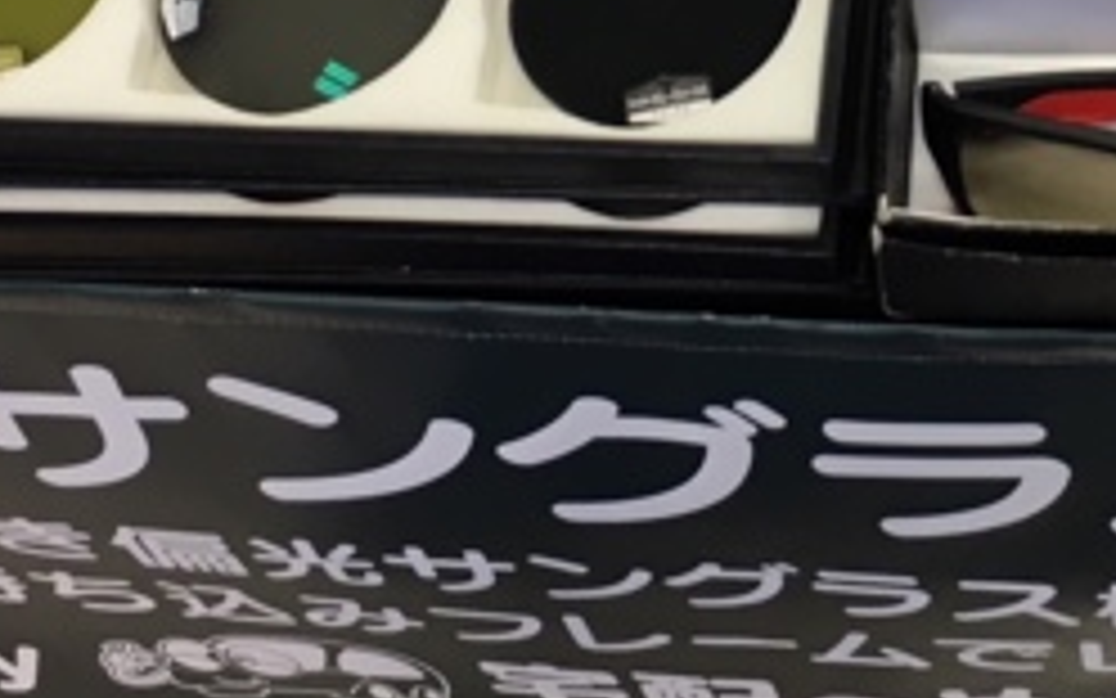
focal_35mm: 99
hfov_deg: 20.7
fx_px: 3011
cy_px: -351
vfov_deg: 12.6
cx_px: 914
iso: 25
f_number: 2.2
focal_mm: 4.15
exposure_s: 1/40
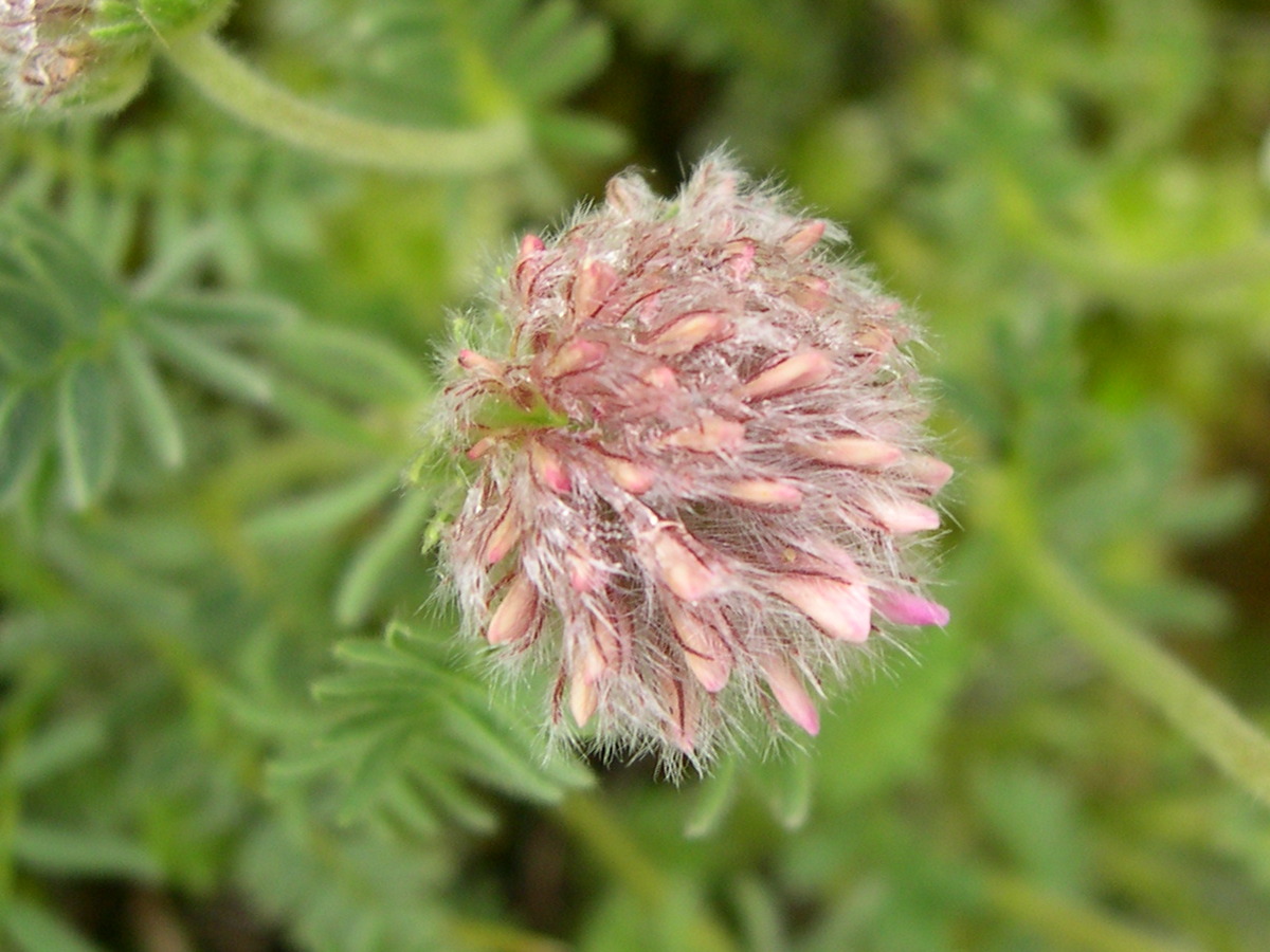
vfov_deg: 37.7
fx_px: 1394
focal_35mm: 38
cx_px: 635
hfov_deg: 49.0
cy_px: 476
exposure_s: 1/209
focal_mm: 8
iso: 100
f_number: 2.8
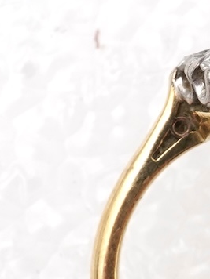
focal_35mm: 239
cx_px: 297
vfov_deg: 8.3
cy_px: 254
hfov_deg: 6.2
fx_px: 1933
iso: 400
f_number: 22
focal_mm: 30
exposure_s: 1/125
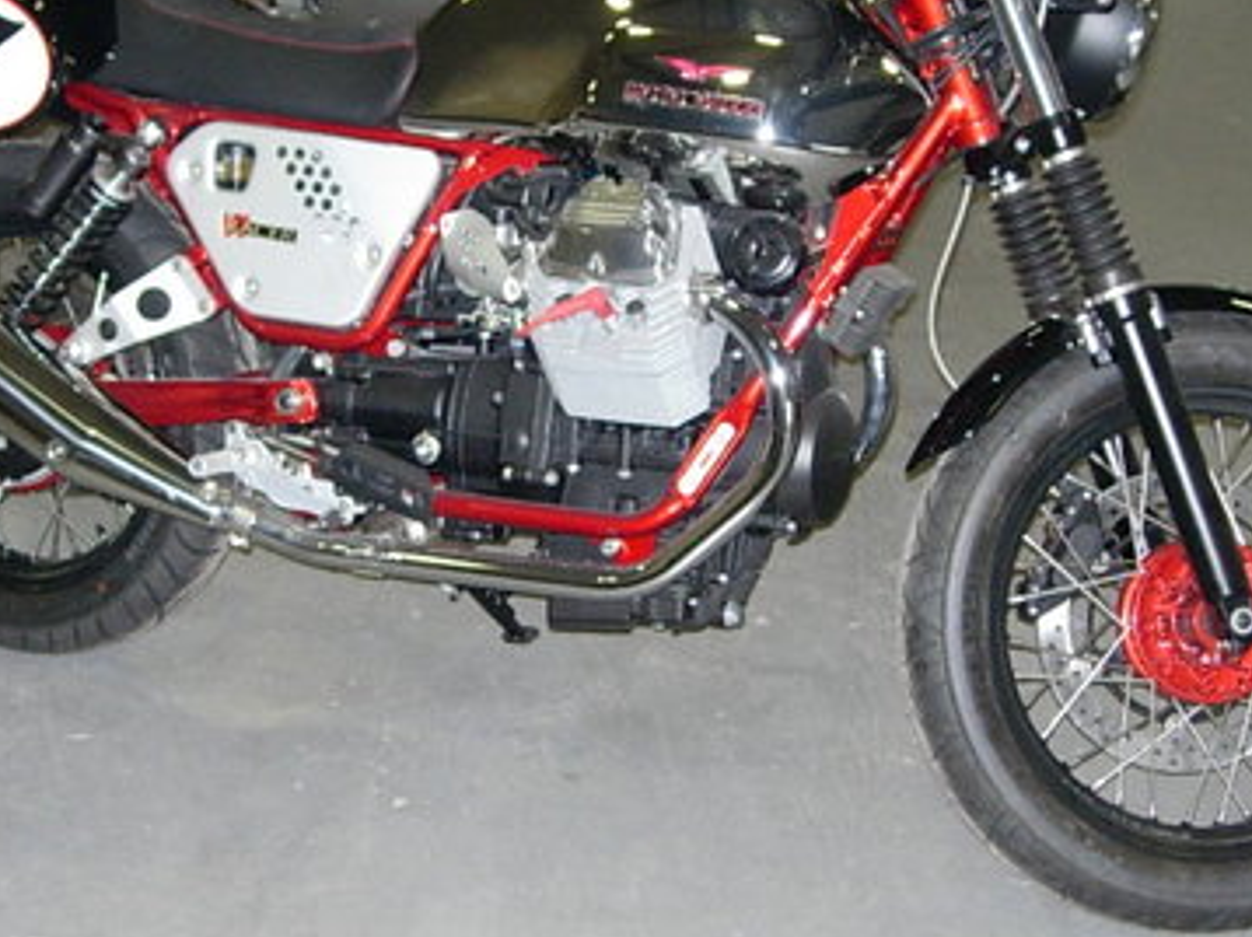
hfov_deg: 28.6
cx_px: 598
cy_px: 406
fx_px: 2458
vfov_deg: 21.6
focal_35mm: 68
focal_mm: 7.8
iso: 194
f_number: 2.8
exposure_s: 1/157
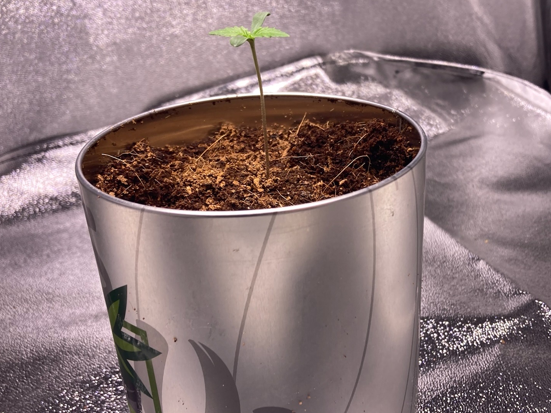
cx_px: 329
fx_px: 637
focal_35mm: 40
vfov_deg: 35.9
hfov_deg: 46.6
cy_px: 221
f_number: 1.8
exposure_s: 1/120
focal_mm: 3.99
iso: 32
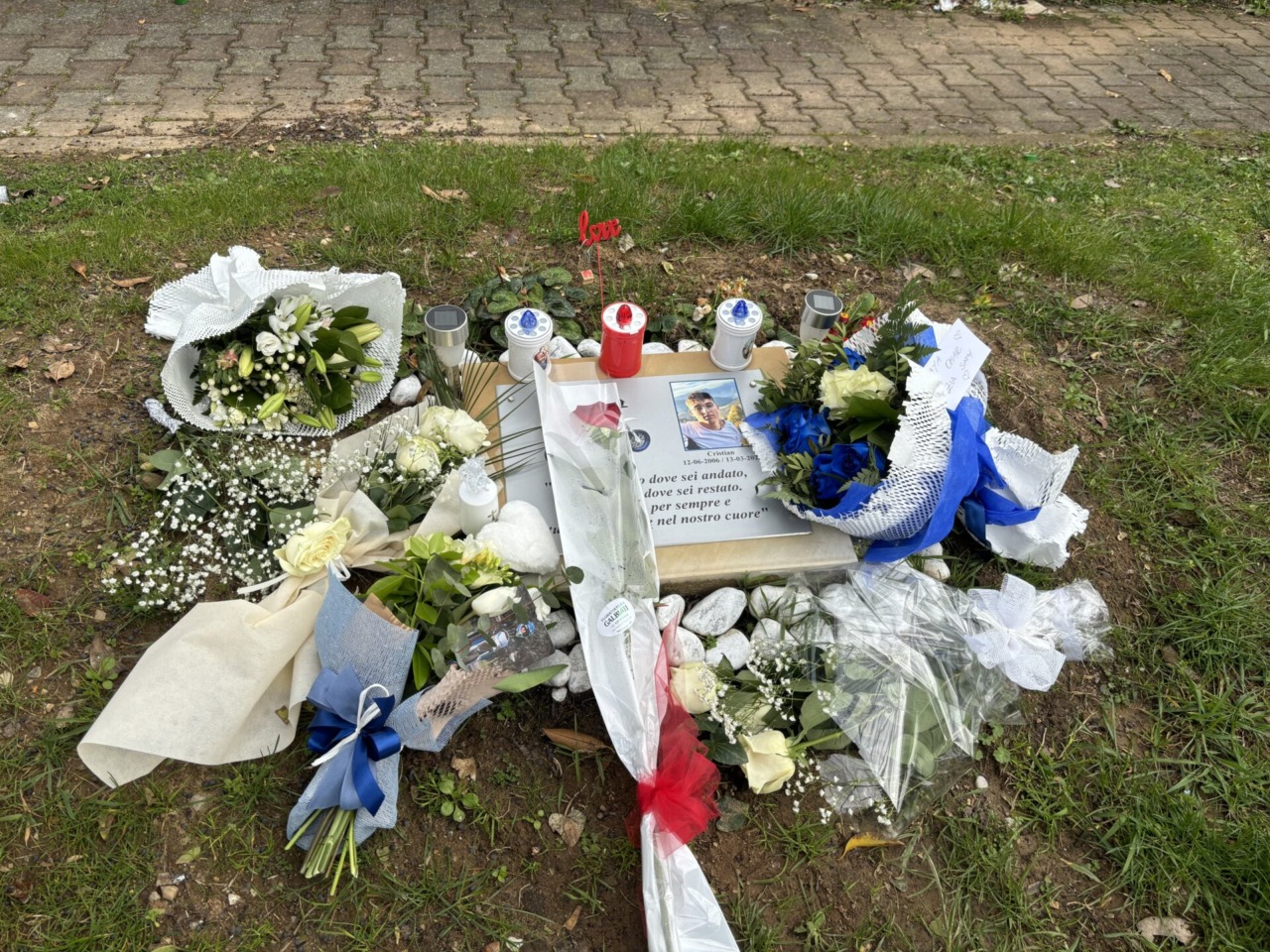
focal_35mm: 26
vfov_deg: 53.1
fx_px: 954
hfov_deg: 67.3
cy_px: 476
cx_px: 635
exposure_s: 1/1667
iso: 50
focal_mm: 5.96
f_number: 1.6
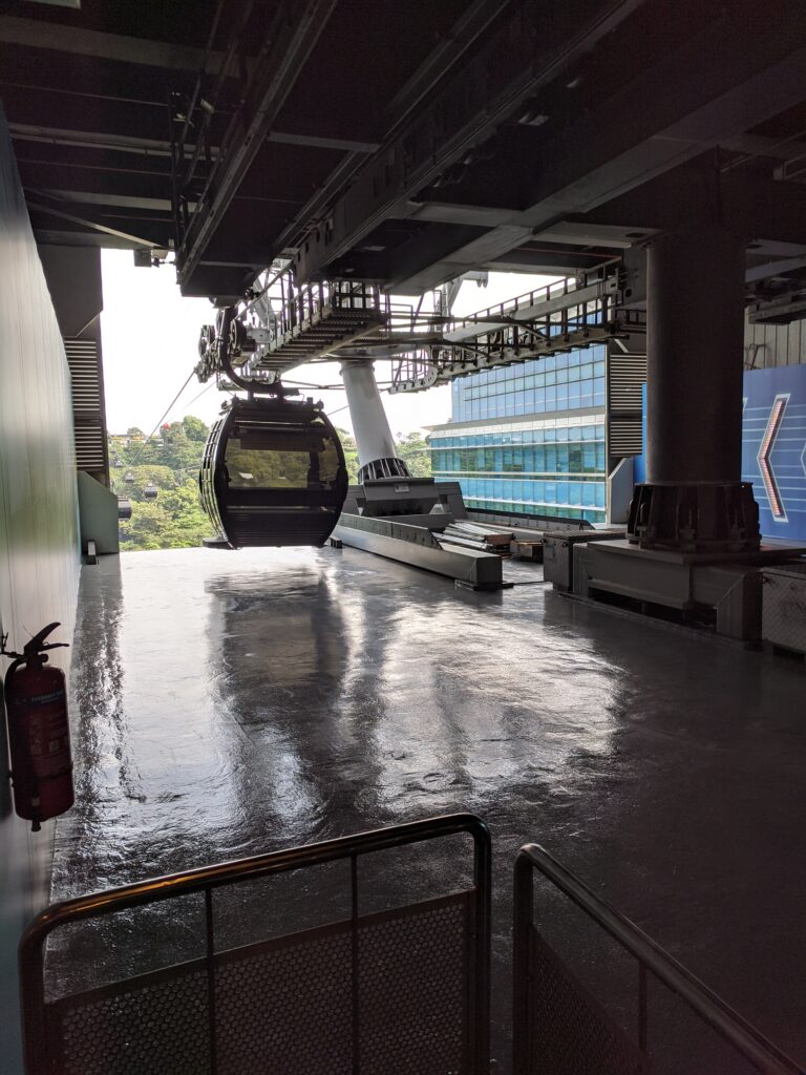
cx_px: 403
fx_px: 807
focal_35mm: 26
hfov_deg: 53.1
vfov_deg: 67.3
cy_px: 538
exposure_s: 1/322
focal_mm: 4.67
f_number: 2
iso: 48
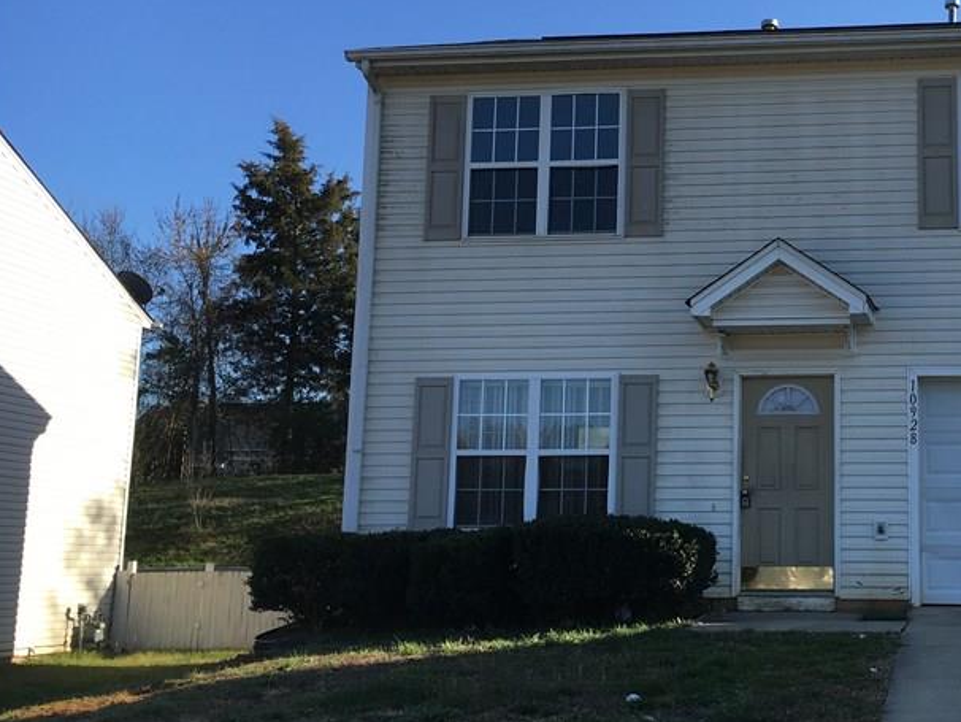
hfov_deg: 37.2
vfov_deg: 29.7
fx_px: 1361
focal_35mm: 49
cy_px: 349
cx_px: 799
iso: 25
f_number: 2.2
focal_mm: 4.15
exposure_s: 1/818
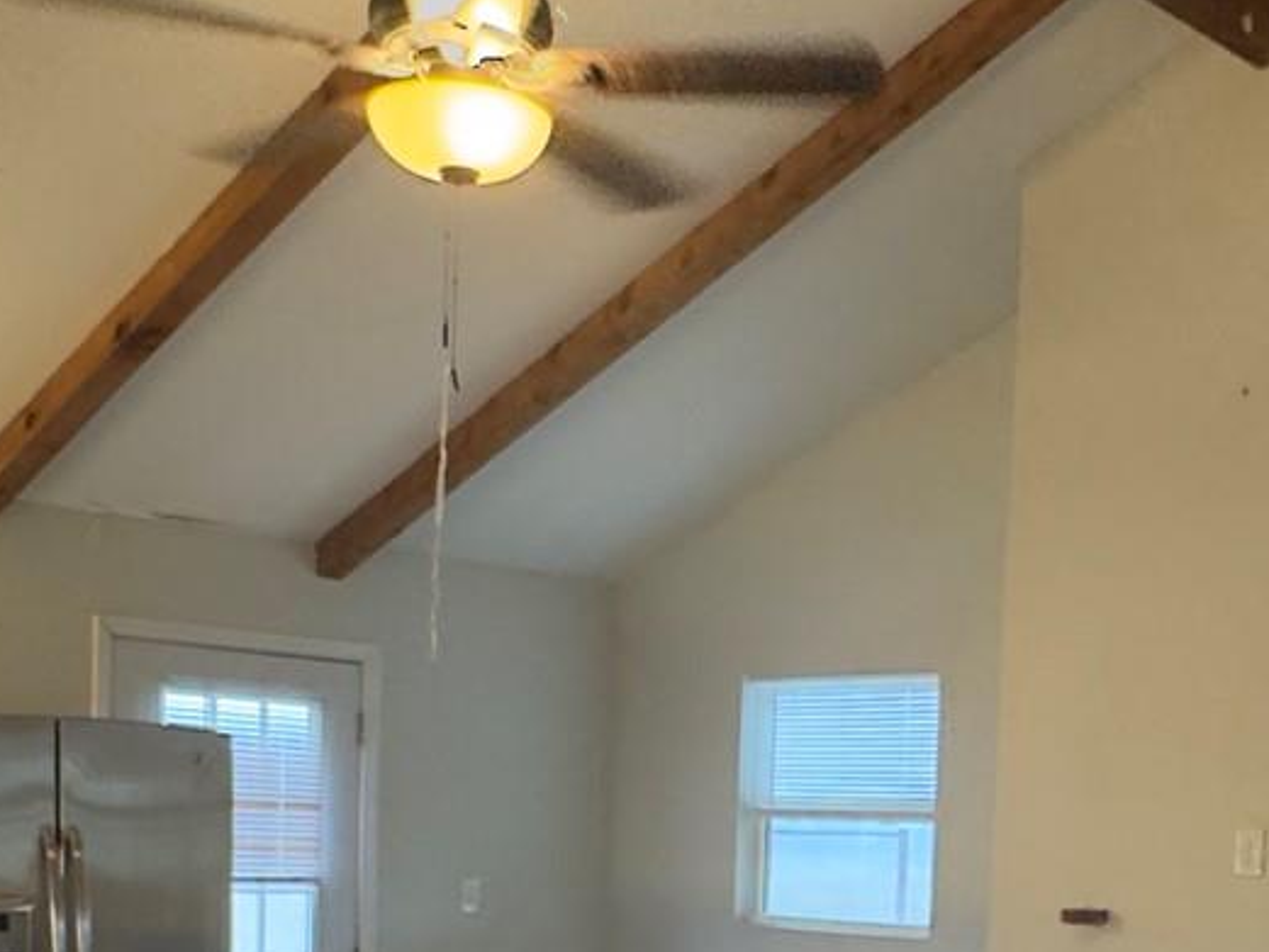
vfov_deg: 25.0
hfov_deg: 34.7
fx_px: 2017
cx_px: 801
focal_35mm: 55
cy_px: 1006
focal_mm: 2.22
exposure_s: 1/60
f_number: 2.2
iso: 400
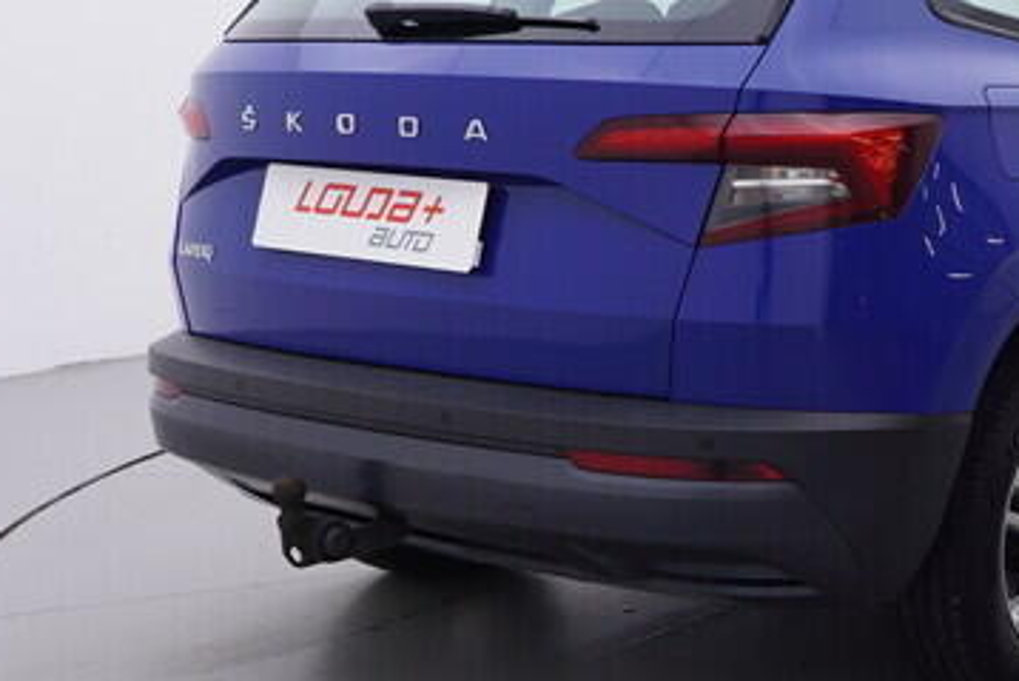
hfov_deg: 28.9
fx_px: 1824
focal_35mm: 64
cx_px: 1056
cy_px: 313
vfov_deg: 21.1
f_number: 5
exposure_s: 1/80
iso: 200
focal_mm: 15
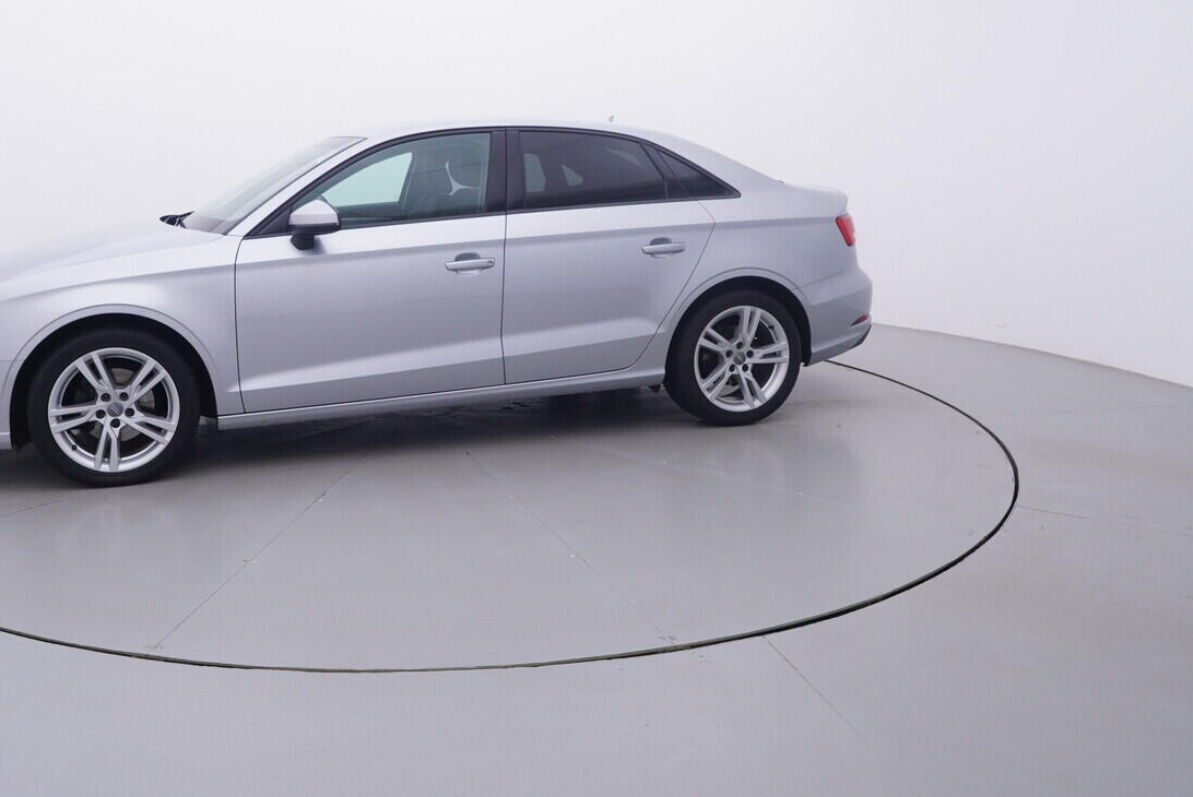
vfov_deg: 43.6
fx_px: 984
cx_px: 418
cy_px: 277
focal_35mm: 30
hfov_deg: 61.3
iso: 200
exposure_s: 1/80
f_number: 5
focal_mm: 15
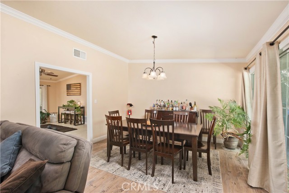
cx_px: 144
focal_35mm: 16
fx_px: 128
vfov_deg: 73.8
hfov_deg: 96.7
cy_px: 96
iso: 400
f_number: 6.3
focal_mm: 16
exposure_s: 1/200
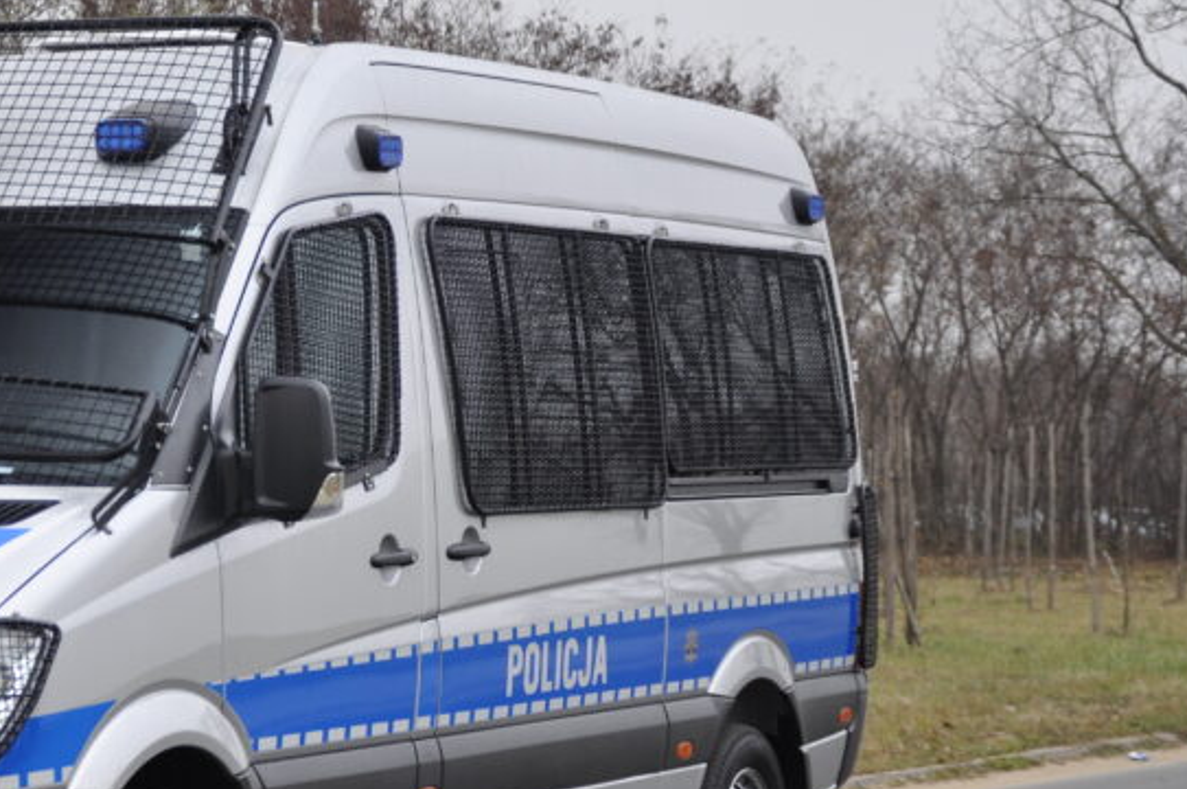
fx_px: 3919
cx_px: 129
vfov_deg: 11.5
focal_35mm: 119
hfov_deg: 17.0
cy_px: 530
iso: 250
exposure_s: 1/60
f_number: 4.8
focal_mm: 42
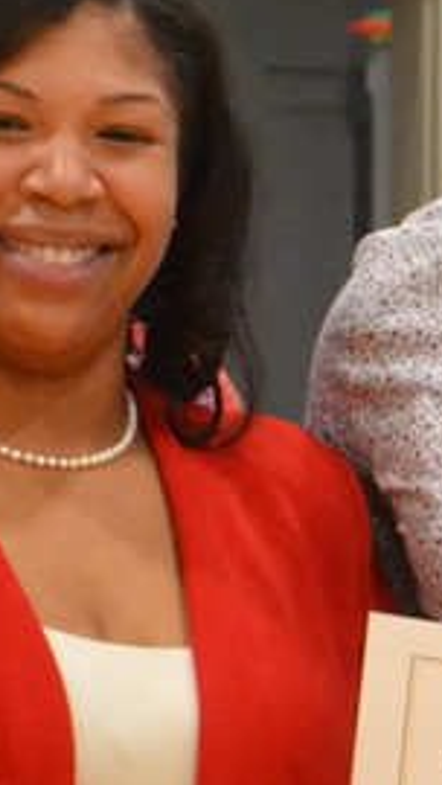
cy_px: 464
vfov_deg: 6.6
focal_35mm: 328
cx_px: 486
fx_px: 6830
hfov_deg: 3.7
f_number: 5.6
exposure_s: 1/100
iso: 3200
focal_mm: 55
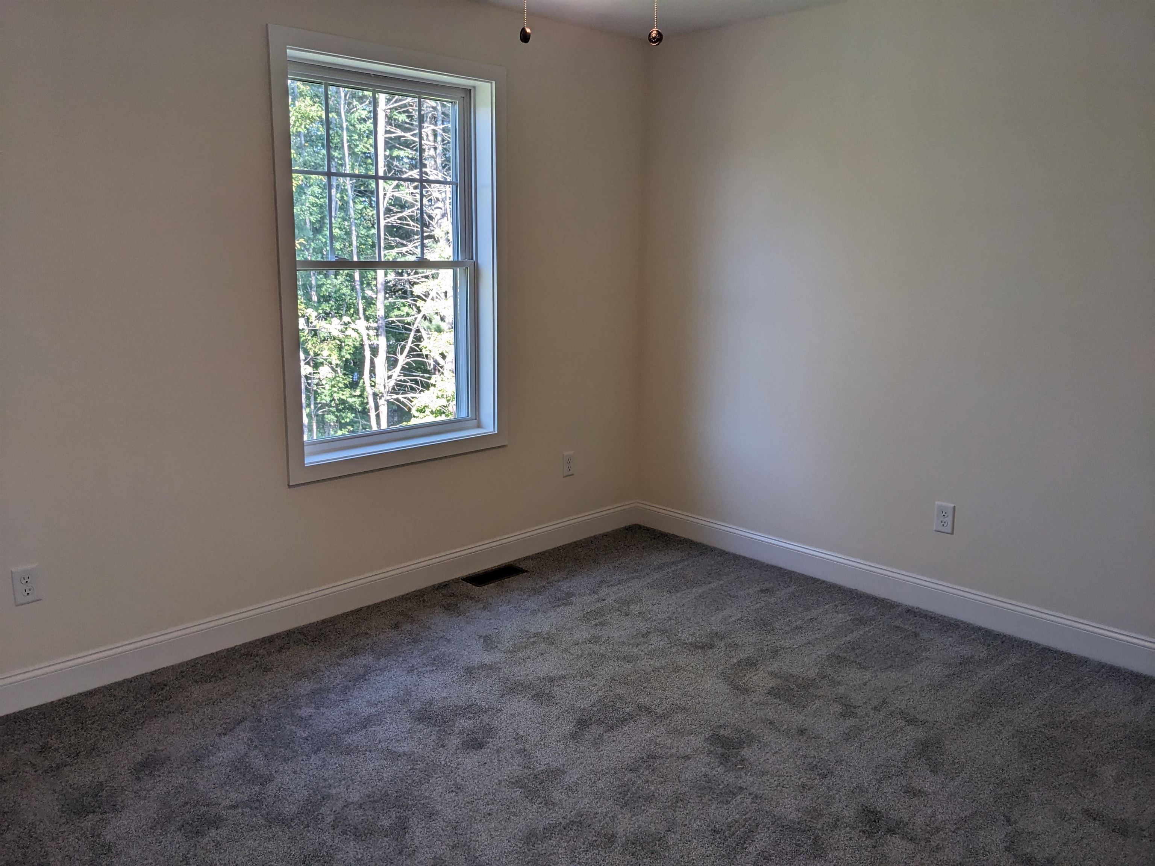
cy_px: 433
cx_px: 578
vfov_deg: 51.4
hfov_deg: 65.3
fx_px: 901
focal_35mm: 27
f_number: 1.73
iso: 67
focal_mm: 4.38
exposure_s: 1/120
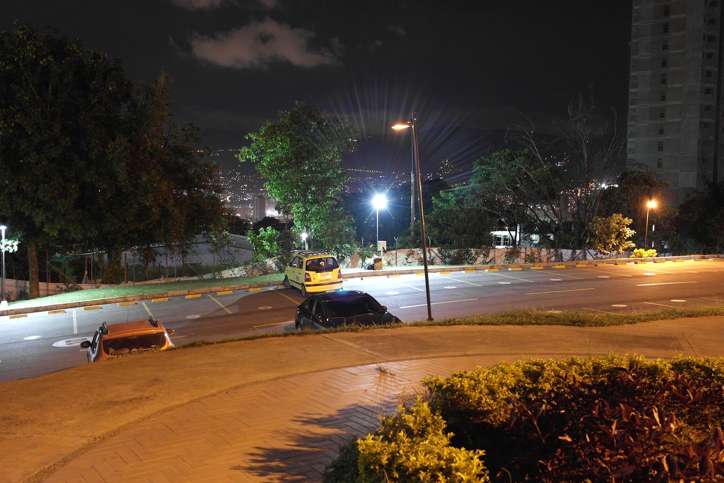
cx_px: 362
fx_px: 724
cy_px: 242
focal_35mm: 36
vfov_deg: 36.9
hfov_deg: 53.1
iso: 400
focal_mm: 24
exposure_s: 1.6
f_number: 3.5
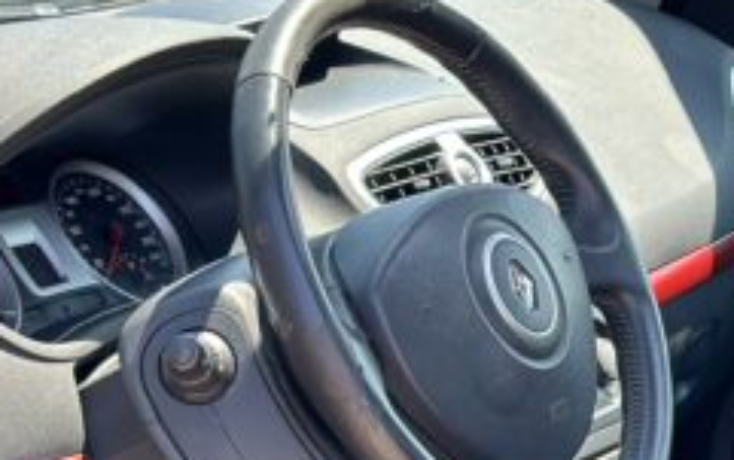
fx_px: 3383
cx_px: 707
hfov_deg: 12.3
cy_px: 588
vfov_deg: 7.7
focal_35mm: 169
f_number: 1.78
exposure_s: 1/571
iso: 80
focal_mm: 6.86
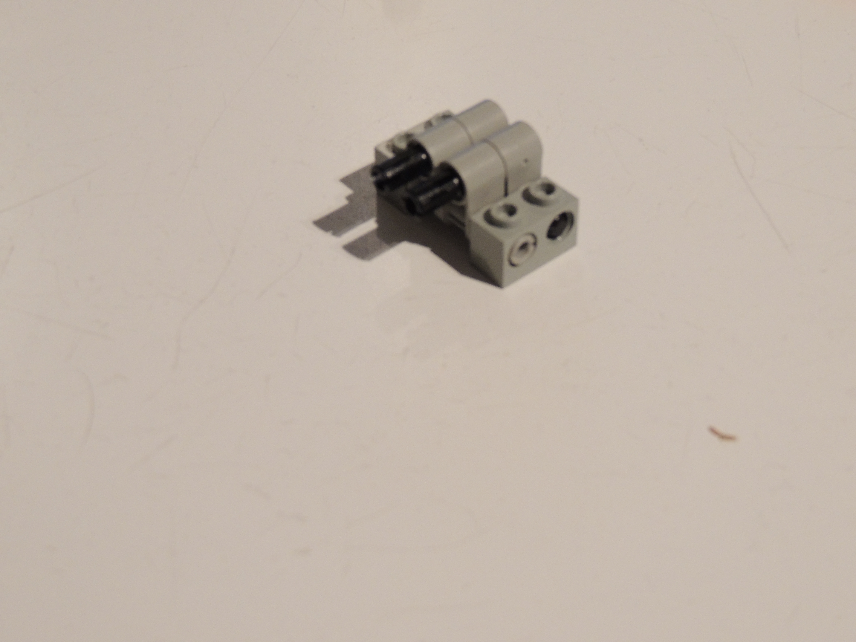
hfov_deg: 32.2
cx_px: 428
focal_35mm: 60
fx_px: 1484
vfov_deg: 24.4
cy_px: 321
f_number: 3.7
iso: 500
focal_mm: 10.7
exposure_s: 1/15
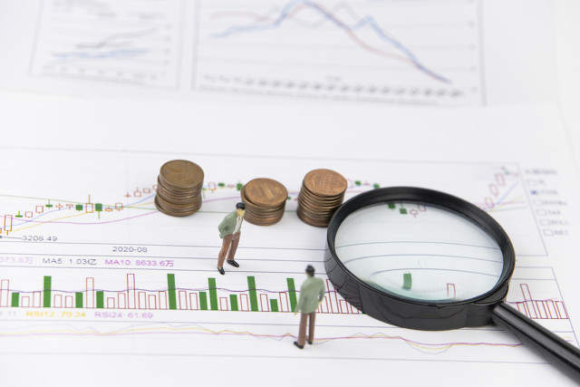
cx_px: 290
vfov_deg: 10.2
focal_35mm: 135
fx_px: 2175
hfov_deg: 15.2
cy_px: 194
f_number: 5.6
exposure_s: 1/50
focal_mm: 135
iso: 100
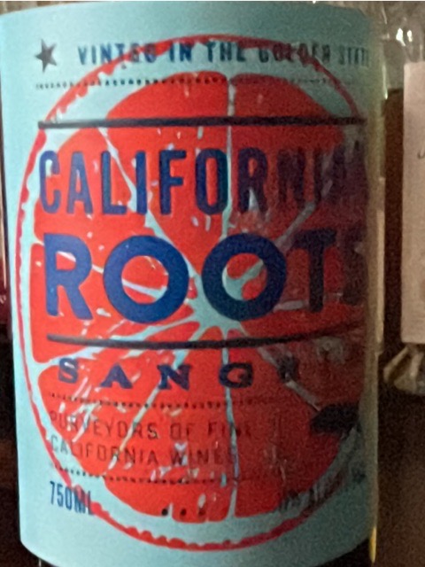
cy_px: 284
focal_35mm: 30
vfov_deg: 60.0
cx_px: 212
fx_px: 491
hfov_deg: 46.8
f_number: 2.4
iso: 2500
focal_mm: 1.54
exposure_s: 1/40
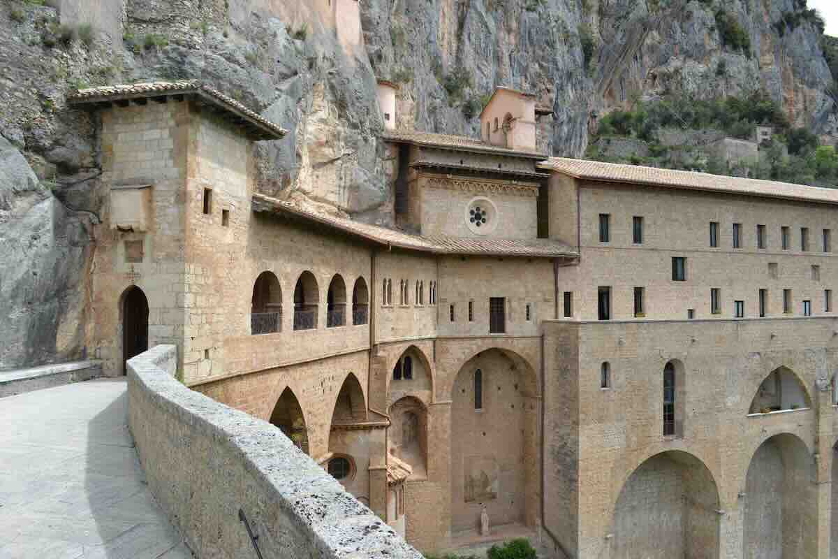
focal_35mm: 27
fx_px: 628
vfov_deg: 47.9
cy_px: 280
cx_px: 419
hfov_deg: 67.4
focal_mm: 18
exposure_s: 1/200
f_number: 7.1
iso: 100
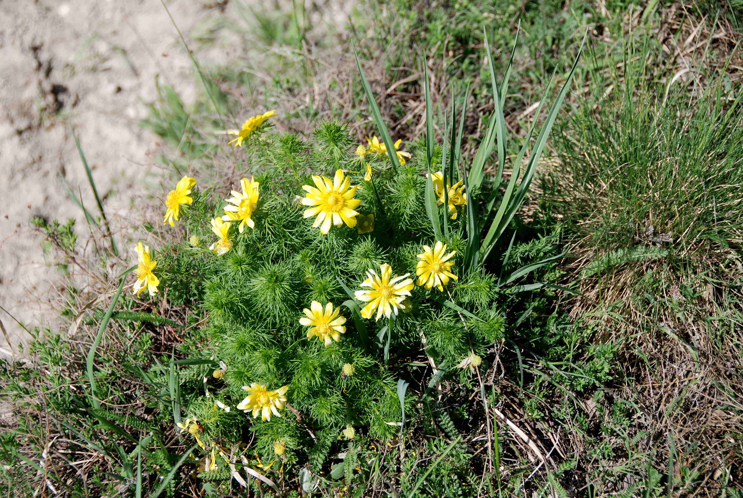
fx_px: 2170
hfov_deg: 19.4
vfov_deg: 13.1
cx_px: 372
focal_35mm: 105
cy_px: 249
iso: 125
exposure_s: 1/500
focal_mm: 70
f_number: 5.6
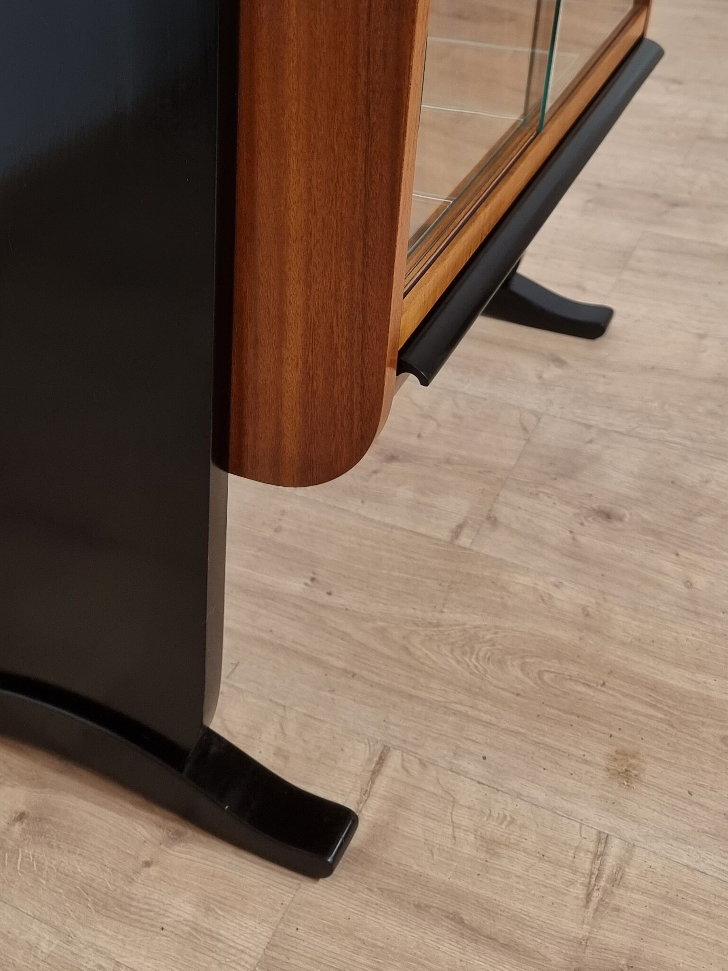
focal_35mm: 47
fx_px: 1318
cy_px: 114
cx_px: 252
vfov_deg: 38.0
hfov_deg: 30.7
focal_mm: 6.7
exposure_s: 1/100
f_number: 1.8
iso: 64
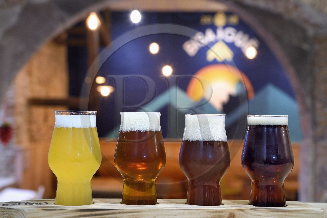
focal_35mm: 70
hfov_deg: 28.9
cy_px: 109
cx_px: 164
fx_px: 635
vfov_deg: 19.4
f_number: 9
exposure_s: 1/20
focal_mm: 70
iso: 1600
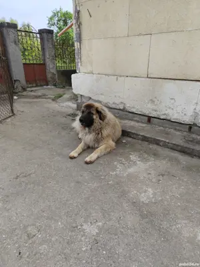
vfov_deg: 73.9
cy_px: 134
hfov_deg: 58.9
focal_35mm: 23
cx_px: 100
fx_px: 177
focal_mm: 6.19
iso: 50
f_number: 1.65
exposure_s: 1/835
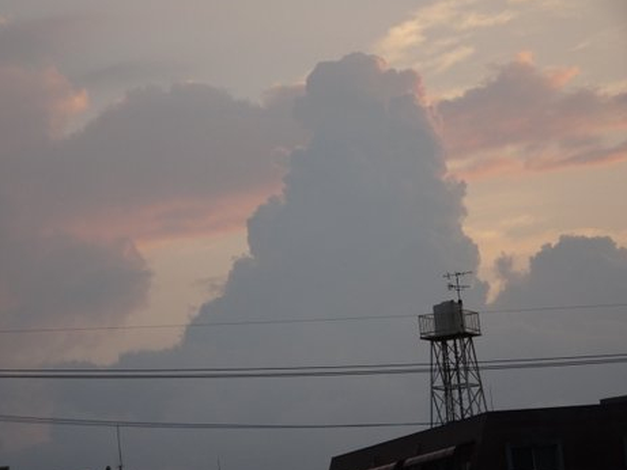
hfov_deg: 13.0
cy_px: 232
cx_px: 303
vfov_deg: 9.8
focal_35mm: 152
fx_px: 2754
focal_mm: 24.99
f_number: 5.6
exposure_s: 1/160
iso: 200
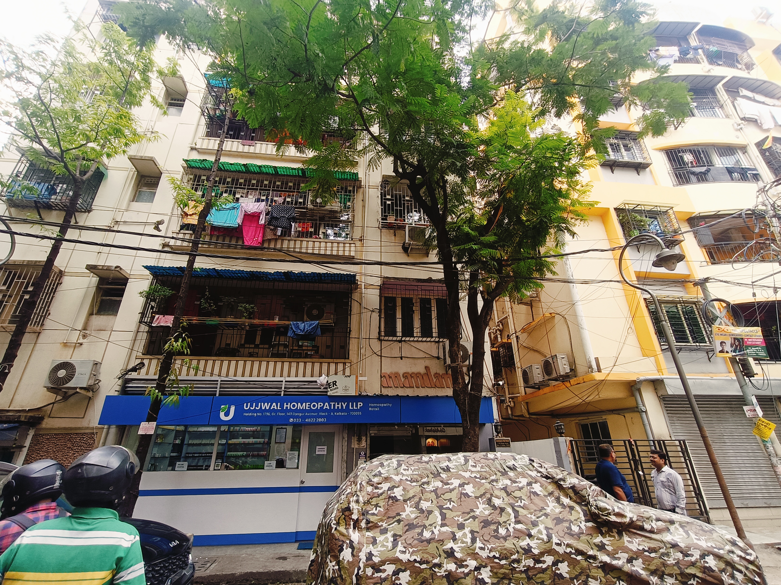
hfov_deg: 94.5
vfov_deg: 78.1
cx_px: 390
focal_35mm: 16
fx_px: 361
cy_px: 292
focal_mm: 1.68
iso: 80
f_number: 2.2
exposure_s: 1/100
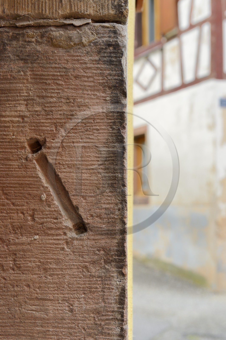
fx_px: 585
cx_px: 113
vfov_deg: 32.4
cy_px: 170
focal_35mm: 62
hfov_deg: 21.9
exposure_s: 1/200
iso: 400
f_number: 7.1
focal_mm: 62
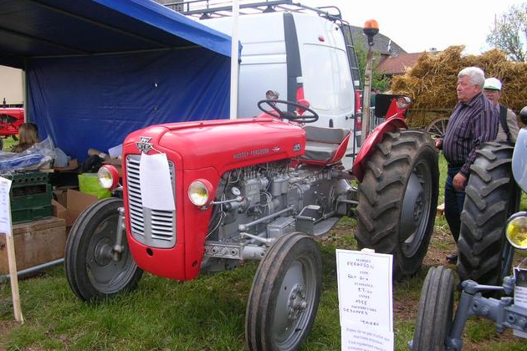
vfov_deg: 35.9
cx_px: 265
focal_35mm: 37
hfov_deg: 51.9
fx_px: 542
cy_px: 191
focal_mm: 5.8
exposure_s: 1/246
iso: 50
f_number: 2.8
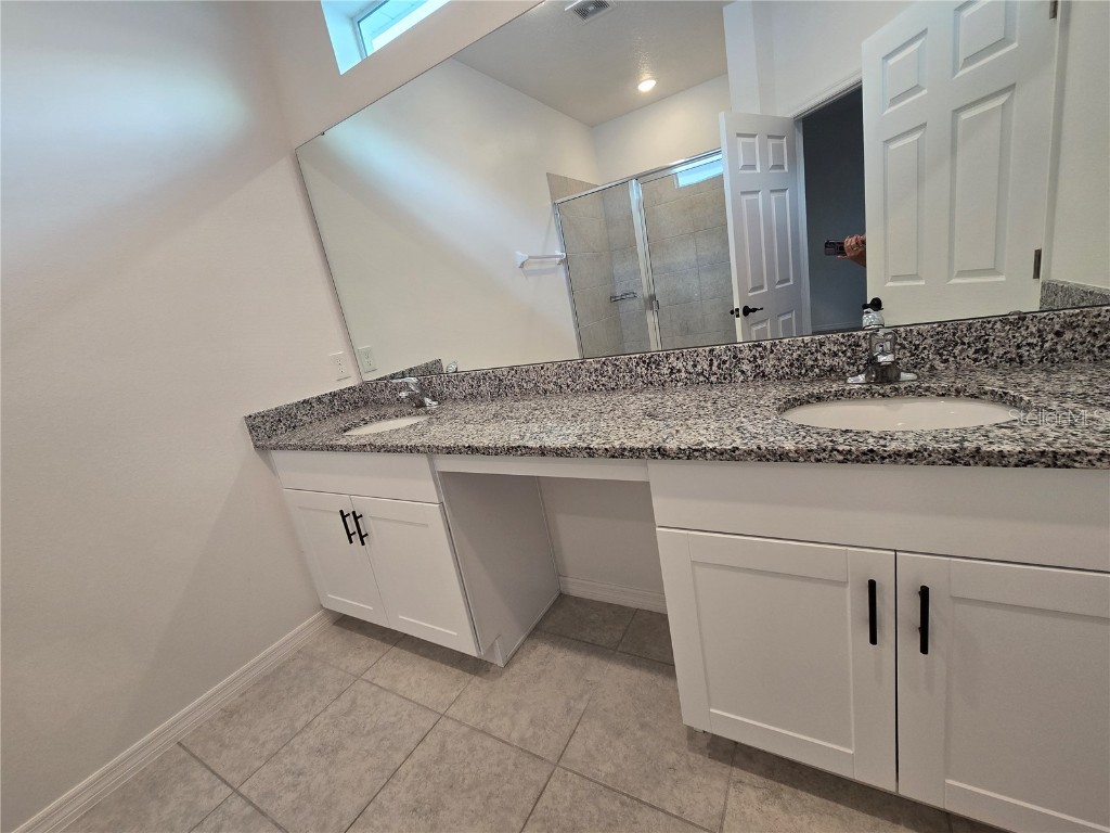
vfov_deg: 89.9
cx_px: 555
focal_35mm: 13
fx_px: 417
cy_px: 416
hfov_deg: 106.2
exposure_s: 1/60
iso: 100
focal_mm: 2.2
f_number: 2.2
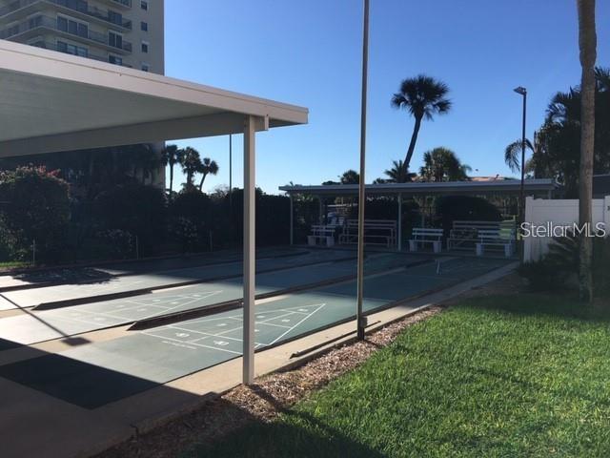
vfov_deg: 48.2
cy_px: 229
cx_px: 305
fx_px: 511
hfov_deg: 61.7
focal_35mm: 29
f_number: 2.2
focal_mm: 4.15
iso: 25
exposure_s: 1/2198
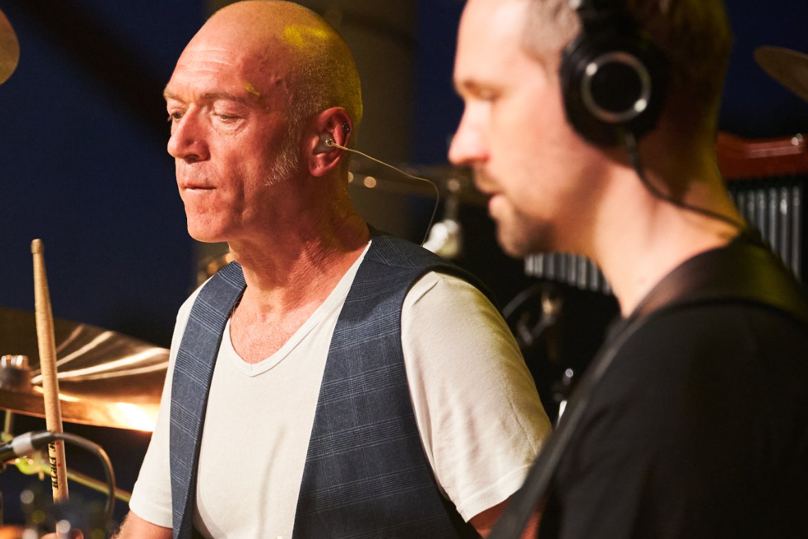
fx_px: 7990
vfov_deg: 3.9
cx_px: 23
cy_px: 385
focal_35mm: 356
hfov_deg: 5.8
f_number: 4
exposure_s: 1/320
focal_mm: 164
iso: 3200
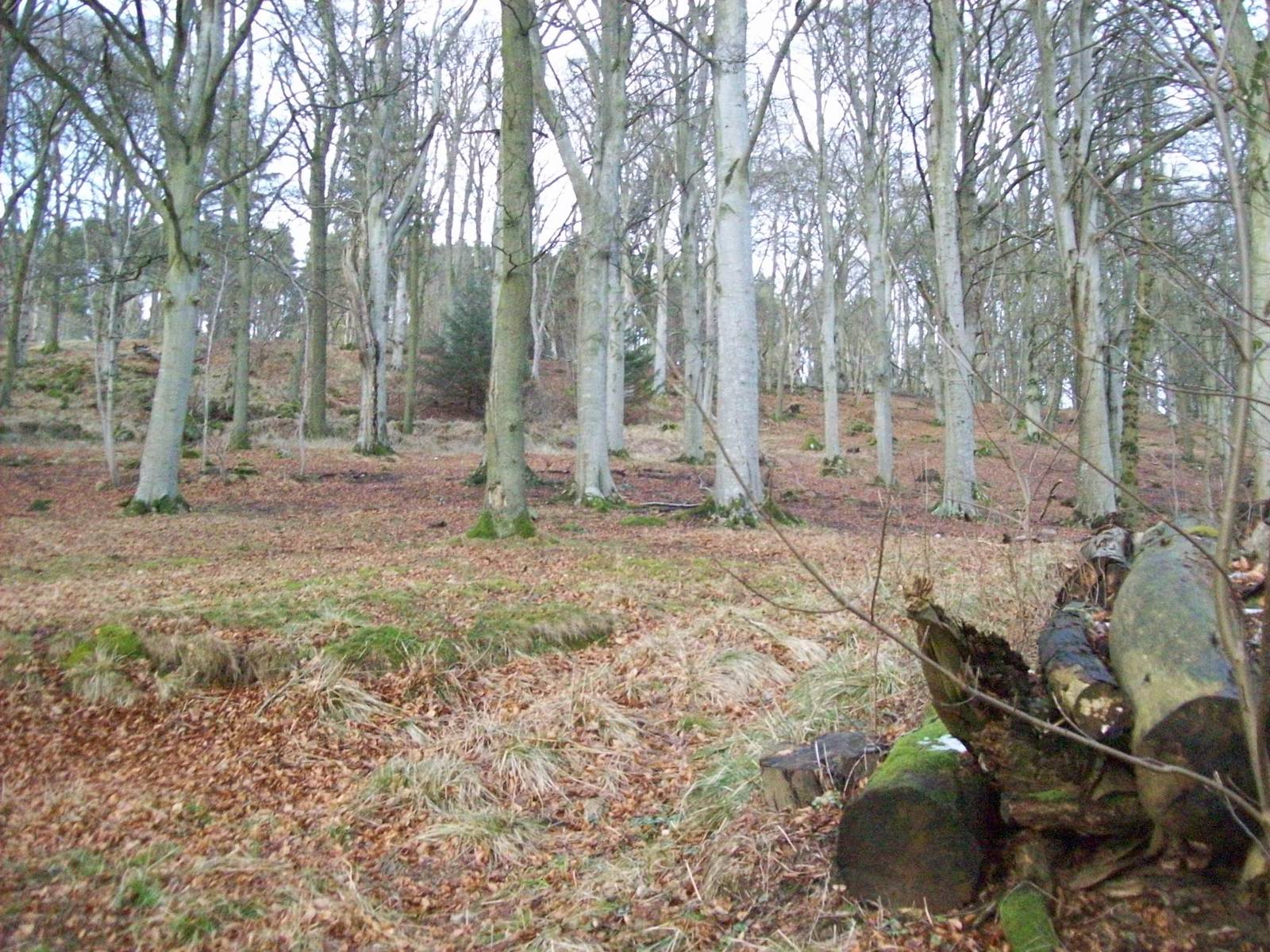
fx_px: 1321
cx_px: 635
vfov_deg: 39.7
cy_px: 476
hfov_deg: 51.4
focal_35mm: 36
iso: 705
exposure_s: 1/128
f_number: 2.7
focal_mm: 6
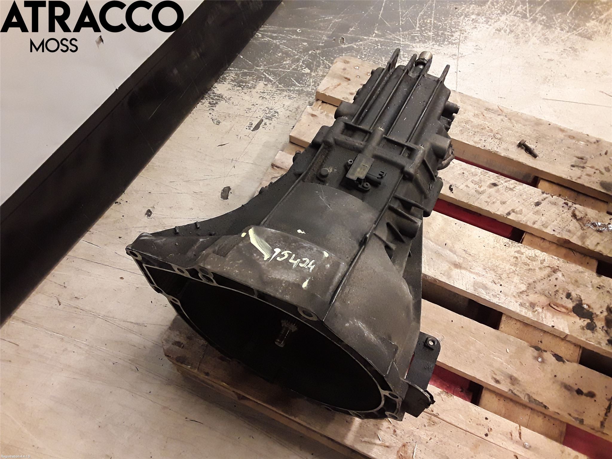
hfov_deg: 63.4
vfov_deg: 49.7
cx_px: 306
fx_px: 495
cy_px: 230
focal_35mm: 28
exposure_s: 1/50
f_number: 1.9
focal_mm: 2.91
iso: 160
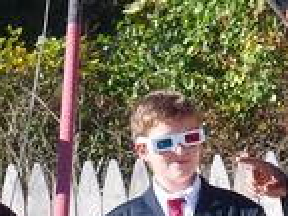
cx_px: 121
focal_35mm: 512
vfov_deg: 2.9
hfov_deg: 3.9
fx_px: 4263
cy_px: 129
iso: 100
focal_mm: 35
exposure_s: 1/640
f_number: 3.5
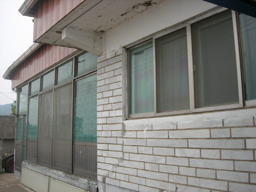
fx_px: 281
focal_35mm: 38
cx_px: 128
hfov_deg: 49.0
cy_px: 96
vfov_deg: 37.7
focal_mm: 7.8
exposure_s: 1/166
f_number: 2.8
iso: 64
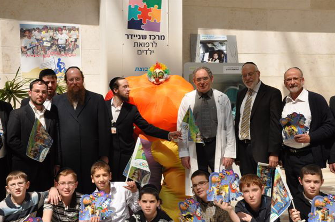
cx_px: 168
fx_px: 483
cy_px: 112
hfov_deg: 38.2
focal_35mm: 52
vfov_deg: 25.9
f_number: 16
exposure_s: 1/200
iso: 400
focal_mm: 34
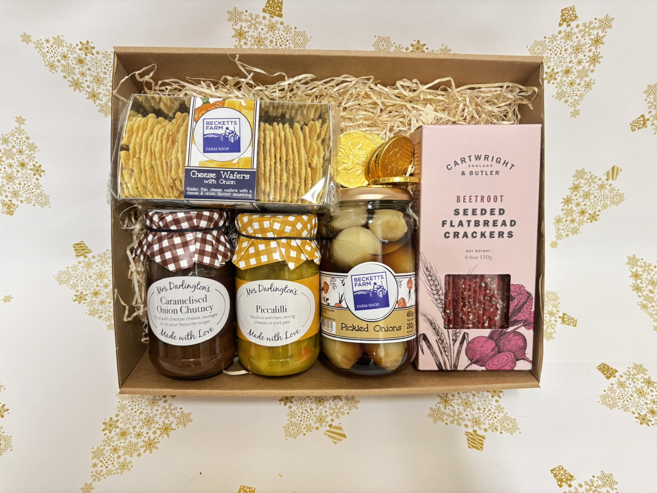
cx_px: 328
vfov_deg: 53.1
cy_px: 246
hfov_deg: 67.3
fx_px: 493
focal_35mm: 26
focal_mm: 5.96
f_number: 1.6
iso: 320
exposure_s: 1/50
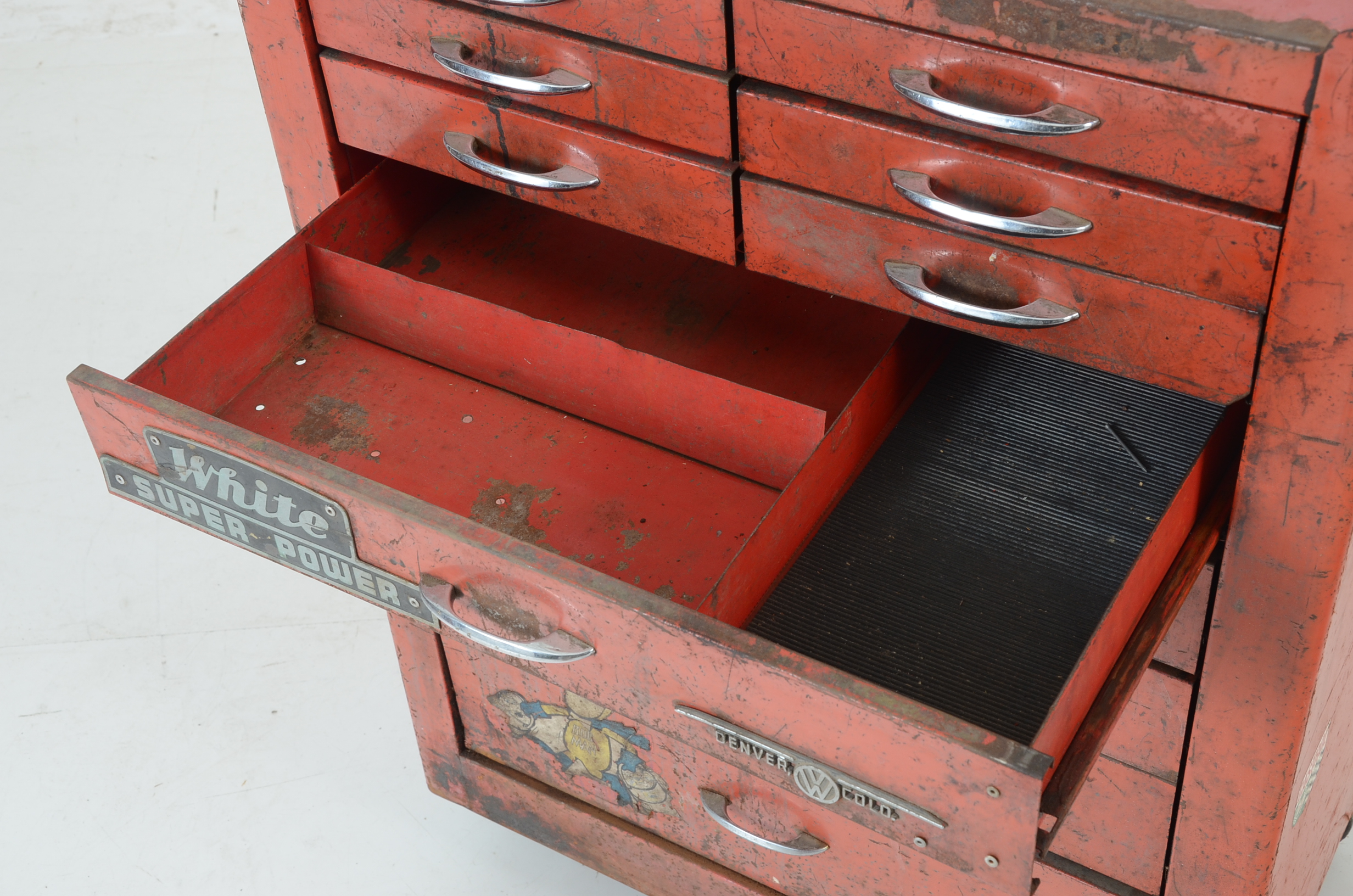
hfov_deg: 37.9
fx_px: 1969
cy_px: 448
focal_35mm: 52
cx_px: 676
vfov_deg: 25.6
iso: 320
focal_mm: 35
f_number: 9
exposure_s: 1/100
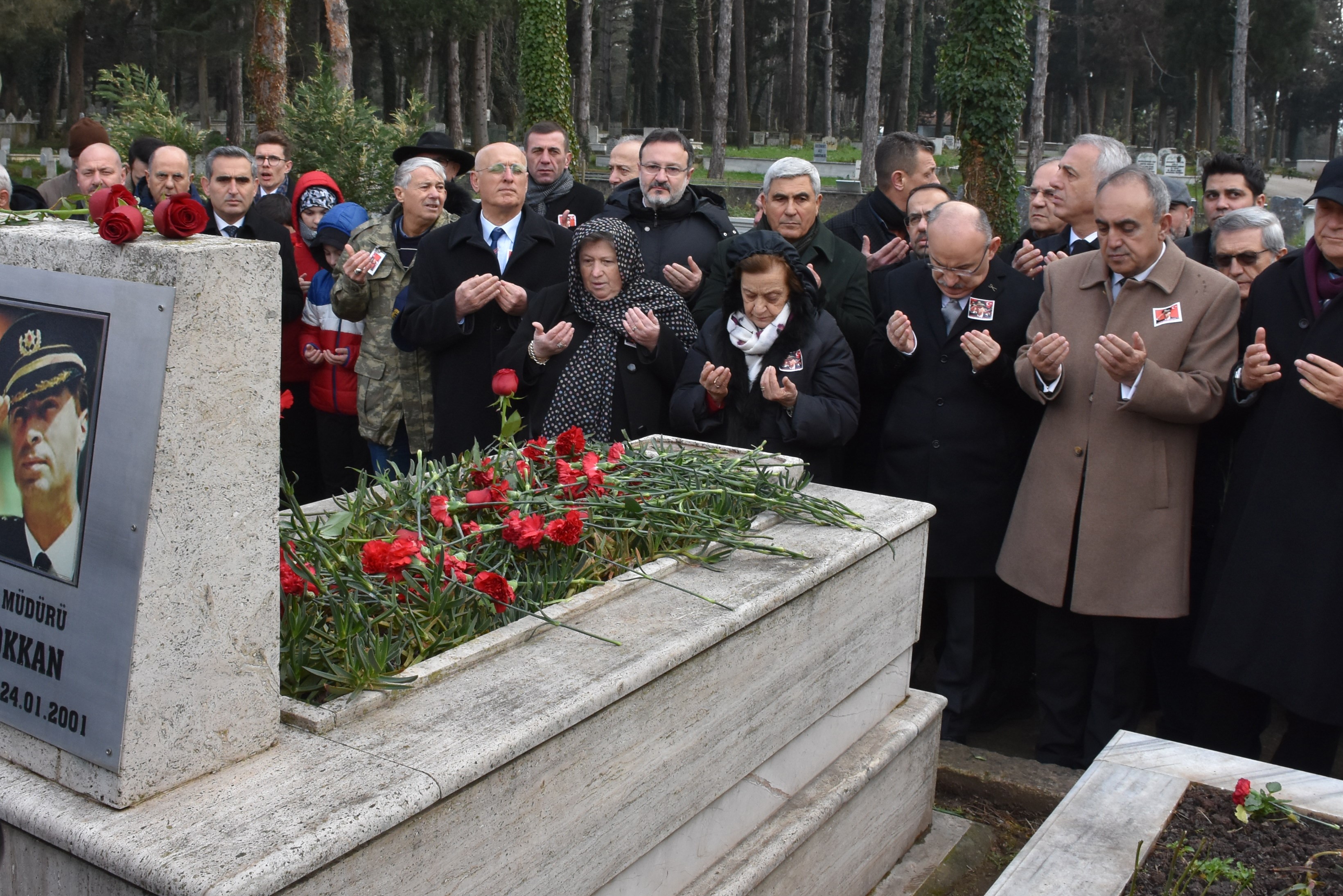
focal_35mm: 37
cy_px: 317
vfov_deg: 35.7
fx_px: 1381
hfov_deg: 51.8
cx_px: 632
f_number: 8
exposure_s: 1/250
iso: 800
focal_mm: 18
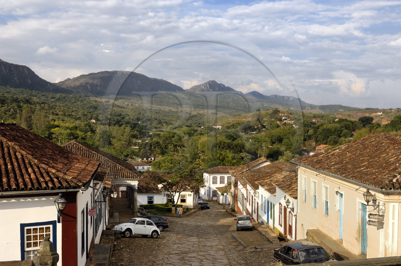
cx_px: 200
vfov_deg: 31.8
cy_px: 133
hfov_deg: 46.5
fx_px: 467
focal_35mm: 42
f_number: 9
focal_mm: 28
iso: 100
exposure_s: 1/160
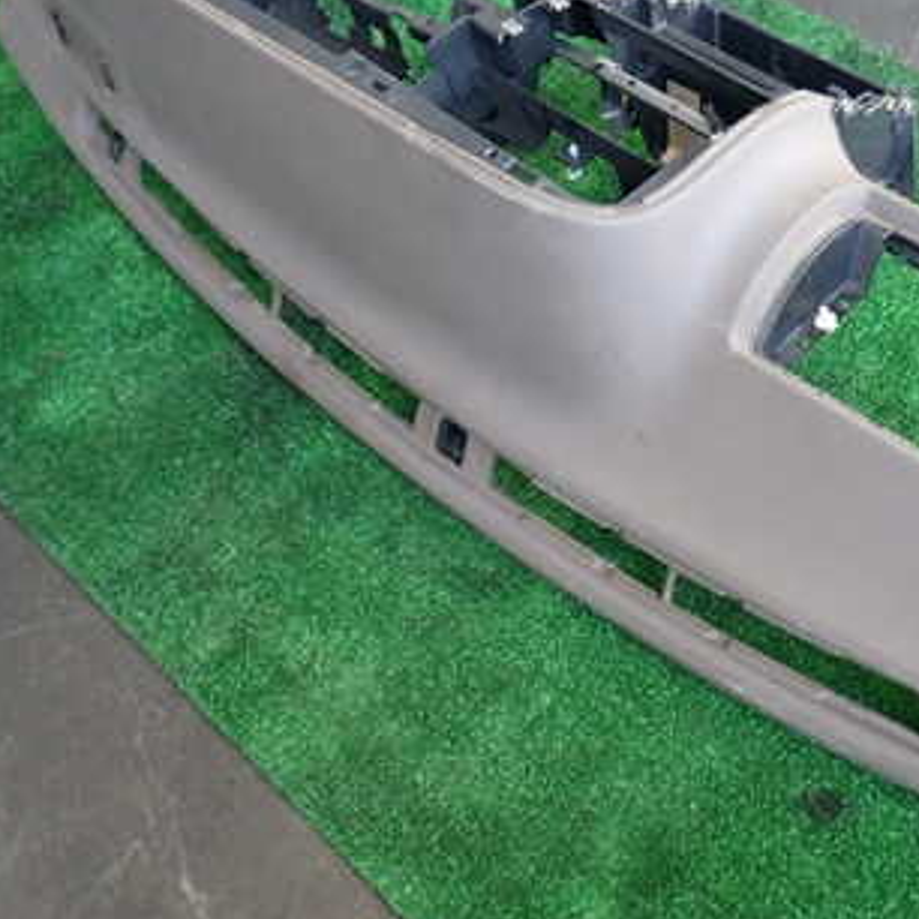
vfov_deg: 32.7
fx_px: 1562
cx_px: 727
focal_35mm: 52
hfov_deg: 32.0
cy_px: 402
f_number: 2.3
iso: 200
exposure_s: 1/50
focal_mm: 5.4
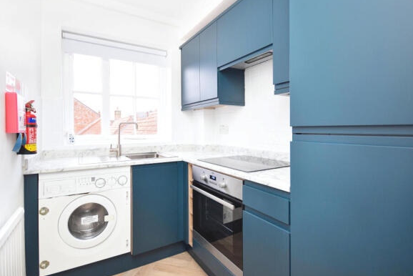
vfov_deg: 70.5
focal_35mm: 17
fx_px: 195
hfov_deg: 93.1
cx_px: 194
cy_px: 130
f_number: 4
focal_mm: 10
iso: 720
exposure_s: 1/60
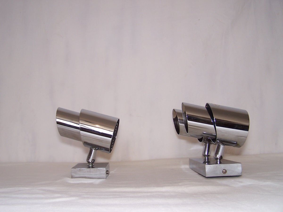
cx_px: 142
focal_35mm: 38
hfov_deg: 49.0
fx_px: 311
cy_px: 106
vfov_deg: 37.7
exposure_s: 1/60
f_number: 2.8
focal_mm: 6.3
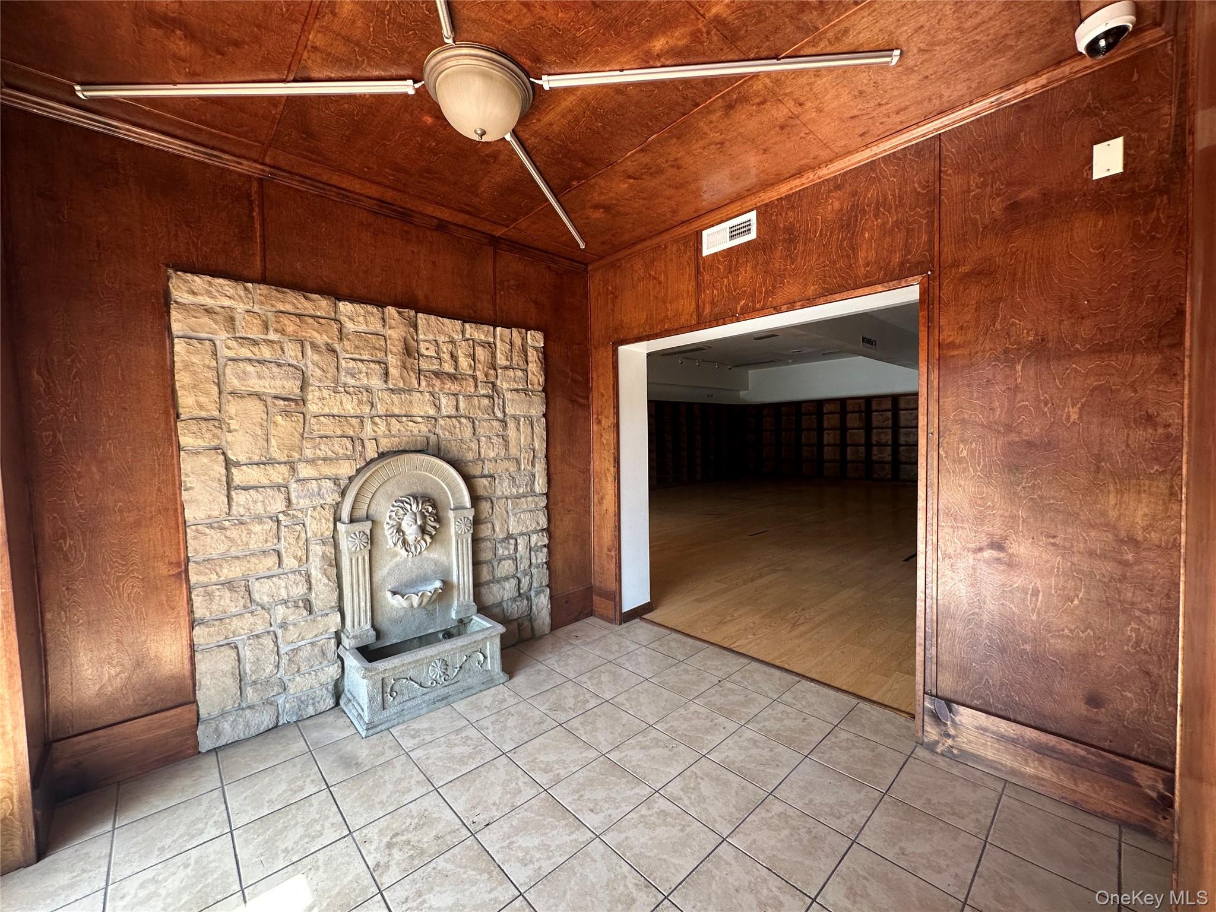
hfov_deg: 102.1
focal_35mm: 14
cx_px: 608
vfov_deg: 85.7
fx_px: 492
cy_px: 456
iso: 100
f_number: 2.2
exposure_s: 1/99
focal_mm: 2.22
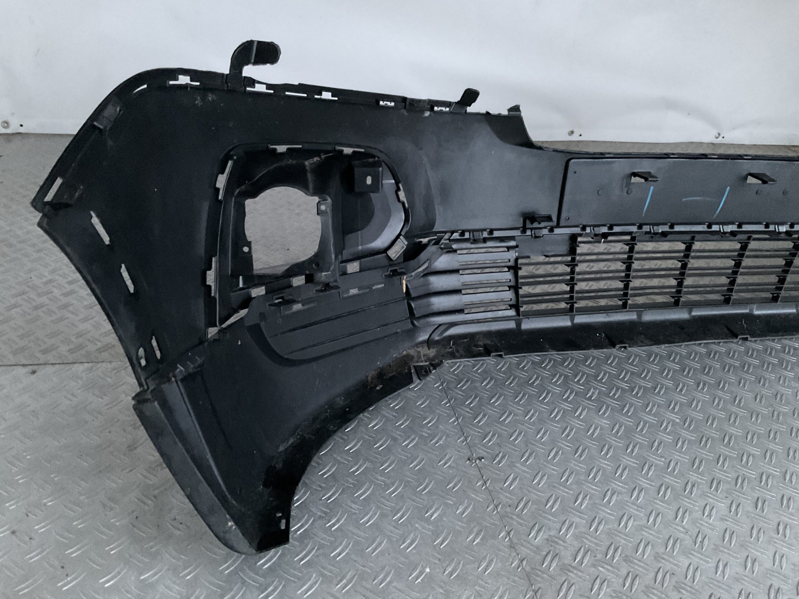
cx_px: 400
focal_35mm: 29
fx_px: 669
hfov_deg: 61.7
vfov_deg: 48.2
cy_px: 300
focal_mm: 3
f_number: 1.8
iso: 500
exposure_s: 1/20
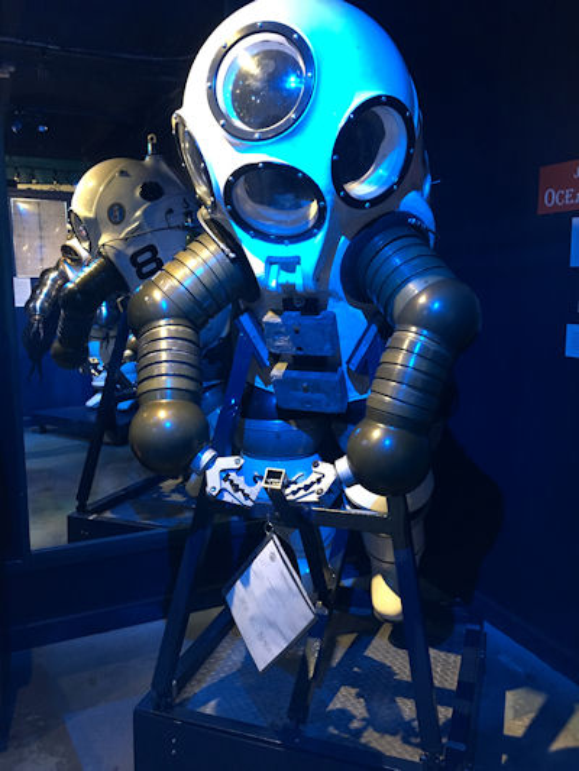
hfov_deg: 48.2
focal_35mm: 29
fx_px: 646
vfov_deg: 61.6
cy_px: 386
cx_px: 290
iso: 200
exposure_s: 1/24
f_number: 2.2
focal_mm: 4.15
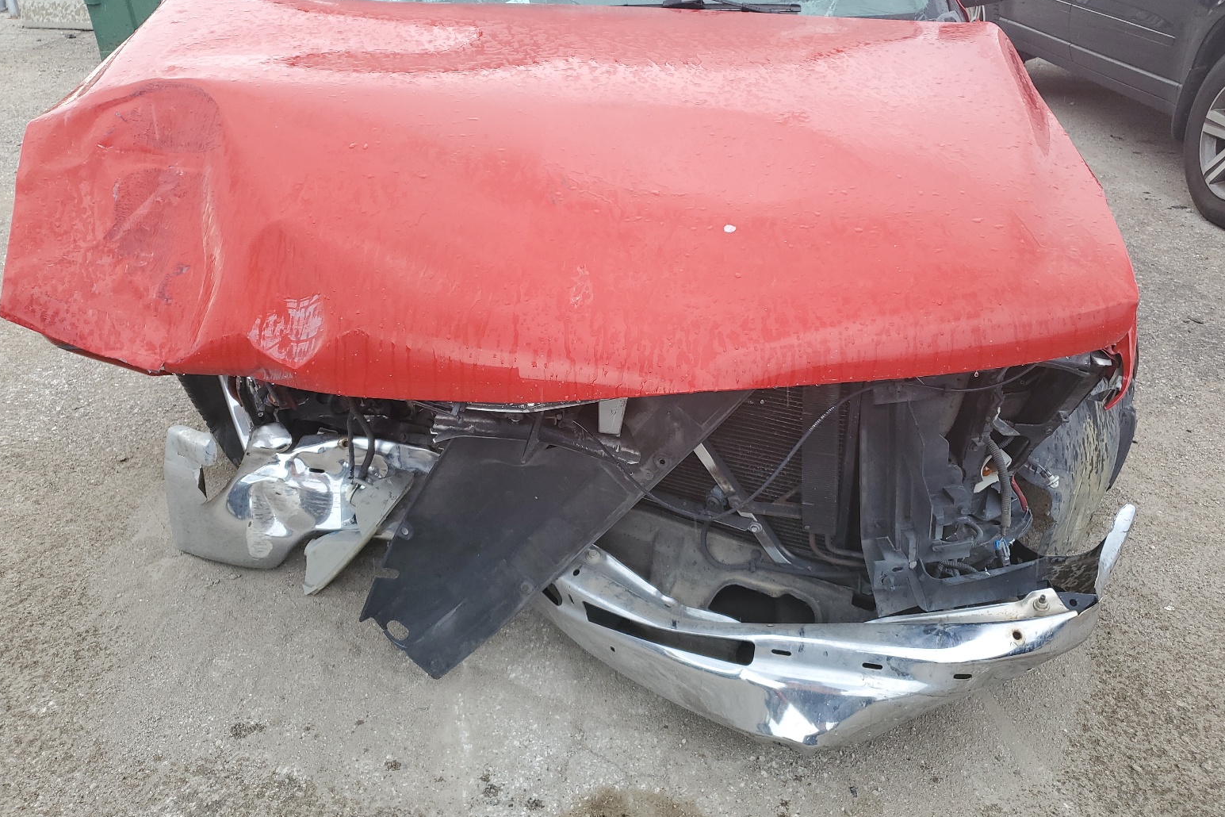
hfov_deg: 65.5
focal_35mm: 28
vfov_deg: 46.4
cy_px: 426
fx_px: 953
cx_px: 622
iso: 50
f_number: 1.5
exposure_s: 1/312
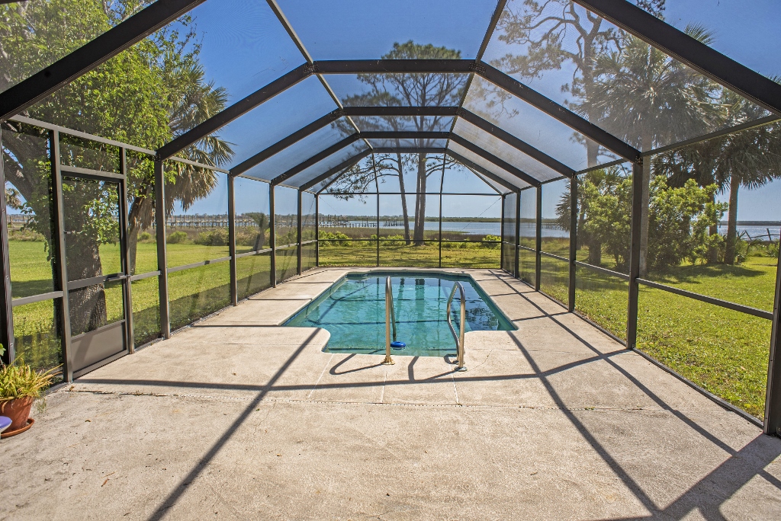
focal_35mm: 20
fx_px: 434
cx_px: 390
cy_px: 260
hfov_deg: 83.9
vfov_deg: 62.0
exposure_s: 1/200
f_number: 9
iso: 100
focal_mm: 20
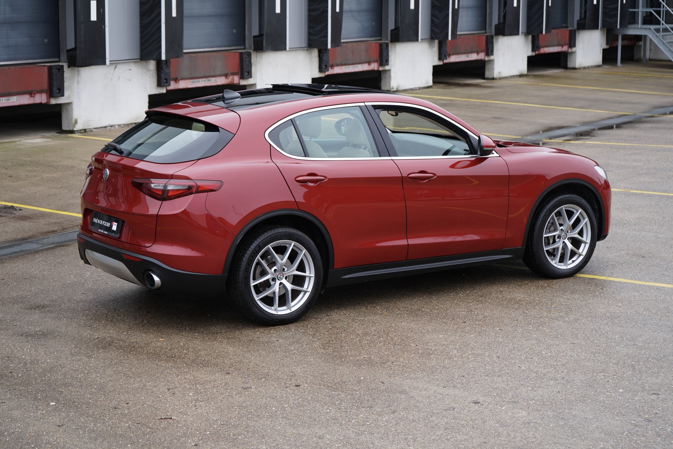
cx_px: 336
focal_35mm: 70
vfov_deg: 19.5
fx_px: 1309
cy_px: 224
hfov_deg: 28.8
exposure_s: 1/160
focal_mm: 70
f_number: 5.6
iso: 250
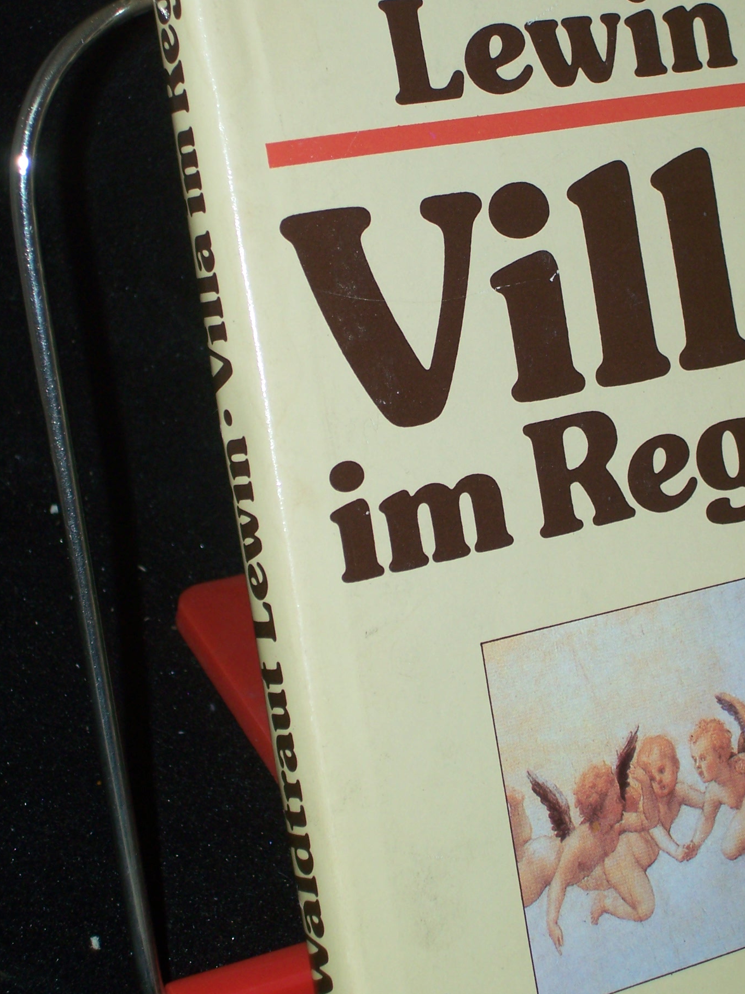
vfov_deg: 18.9
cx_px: 466
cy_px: 402
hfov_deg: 14.2
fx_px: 2985
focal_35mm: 104
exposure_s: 1/80
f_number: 4
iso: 80
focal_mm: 13.6
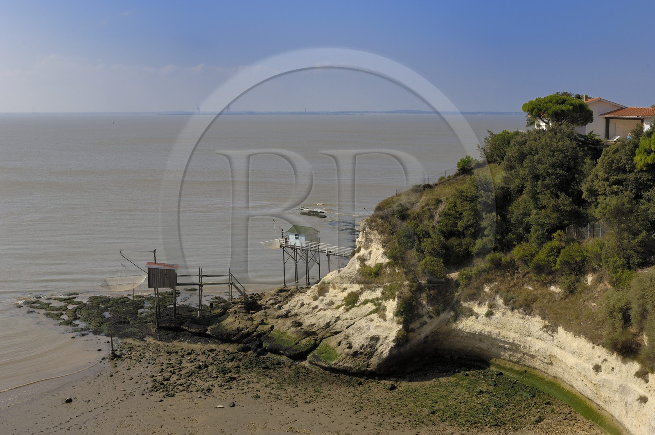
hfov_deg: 46.5
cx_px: 328
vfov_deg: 31.8
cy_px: 218
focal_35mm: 42
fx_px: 763
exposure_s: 1/160
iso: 100
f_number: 12
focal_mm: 28
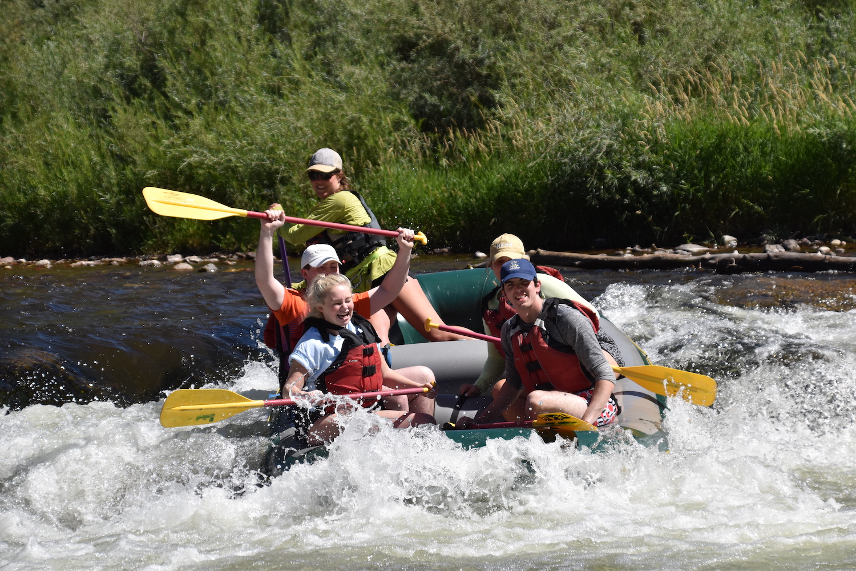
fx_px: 3067
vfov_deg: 10.6
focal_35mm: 129
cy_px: 286
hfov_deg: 15.9
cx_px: 428
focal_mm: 86
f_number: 7.1
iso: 400
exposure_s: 1/1600
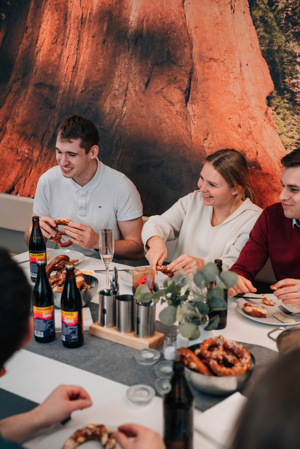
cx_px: 150
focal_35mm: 50
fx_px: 625
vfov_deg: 39.6
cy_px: 224
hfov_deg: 27.0
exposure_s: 1/200
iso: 500
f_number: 2.8
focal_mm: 50
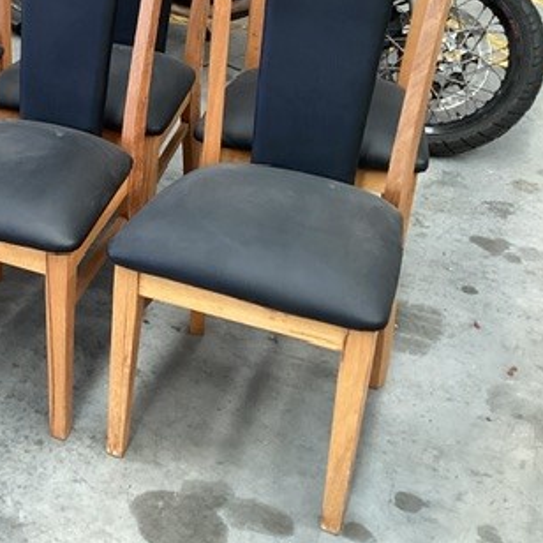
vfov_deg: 29.7
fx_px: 1012
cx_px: -11
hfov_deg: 28.1
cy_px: 153
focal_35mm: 57
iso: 125
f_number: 2.4
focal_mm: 3.3
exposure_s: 1/50
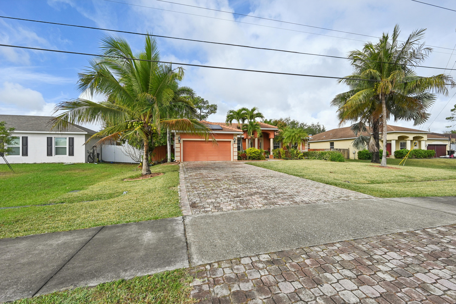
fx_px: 190
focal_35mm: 15
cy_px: 152
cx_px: 228
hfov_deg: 100.4
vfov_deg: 77.3
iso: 1000
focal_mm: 15
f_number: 8
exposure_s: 1/3200
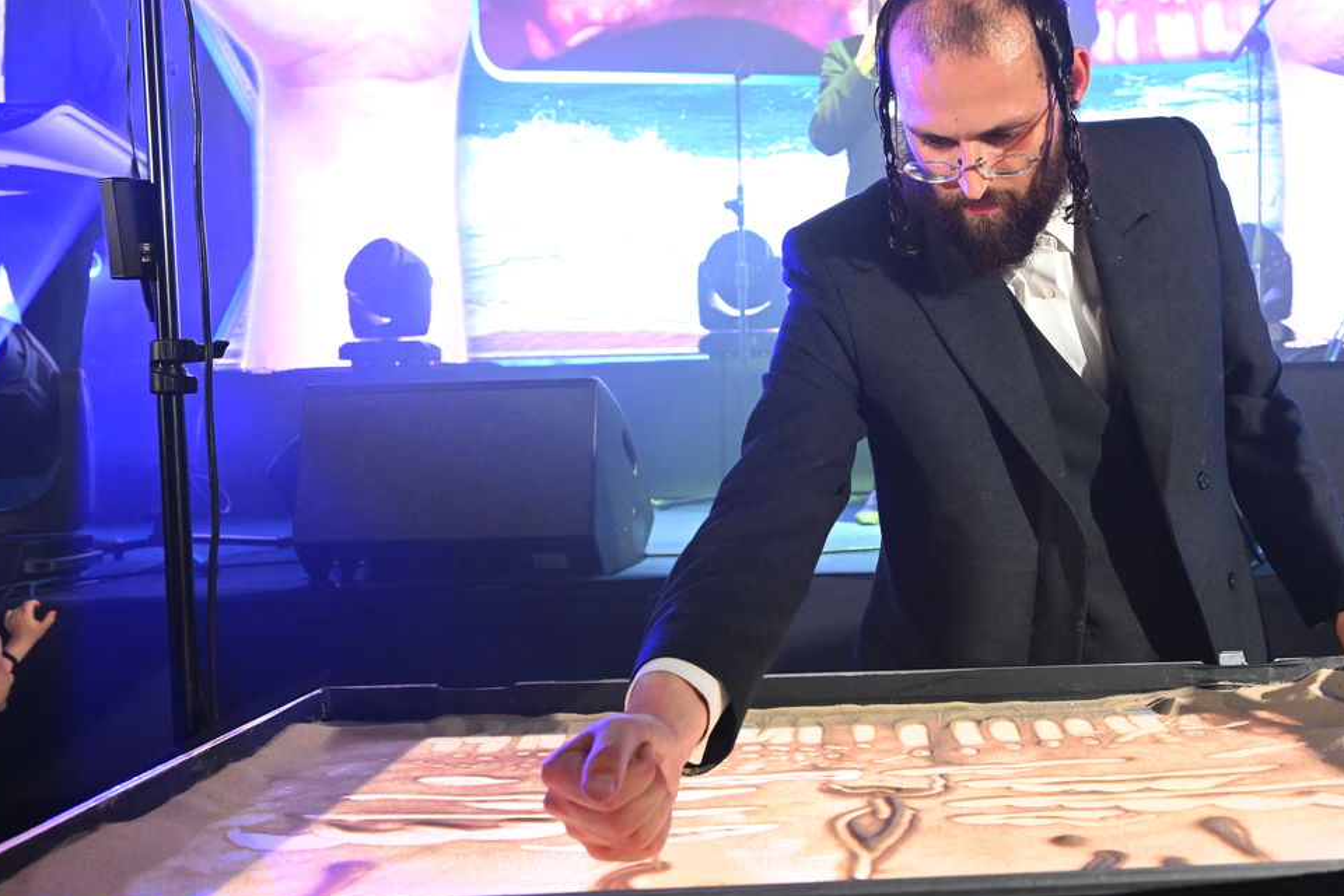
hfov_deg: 53.1
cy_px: 426
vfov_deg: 37.8
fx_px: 1307
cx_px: 918
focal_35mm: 35
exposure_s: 1/125
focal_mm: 24
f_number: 4.5
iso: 5000
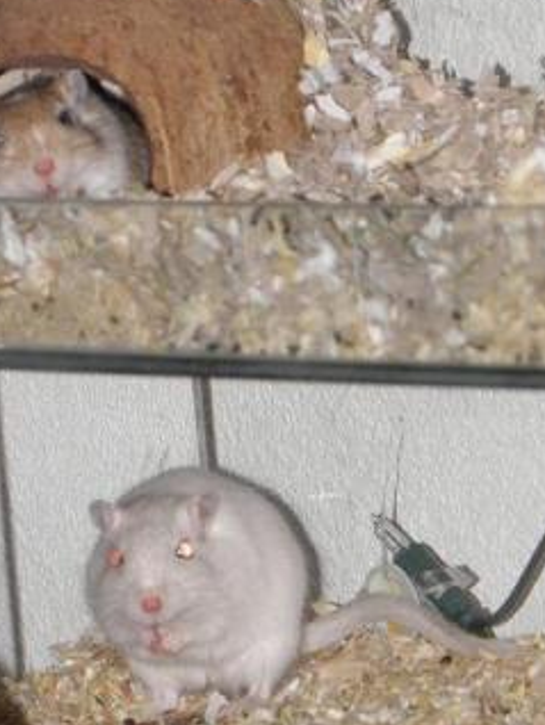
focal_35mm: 321
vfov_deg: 6.2
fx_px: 6729
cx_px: 187
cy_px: 331
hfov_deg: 4.6
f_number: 4.5
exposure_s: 1/250
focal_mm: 40.64
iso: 100
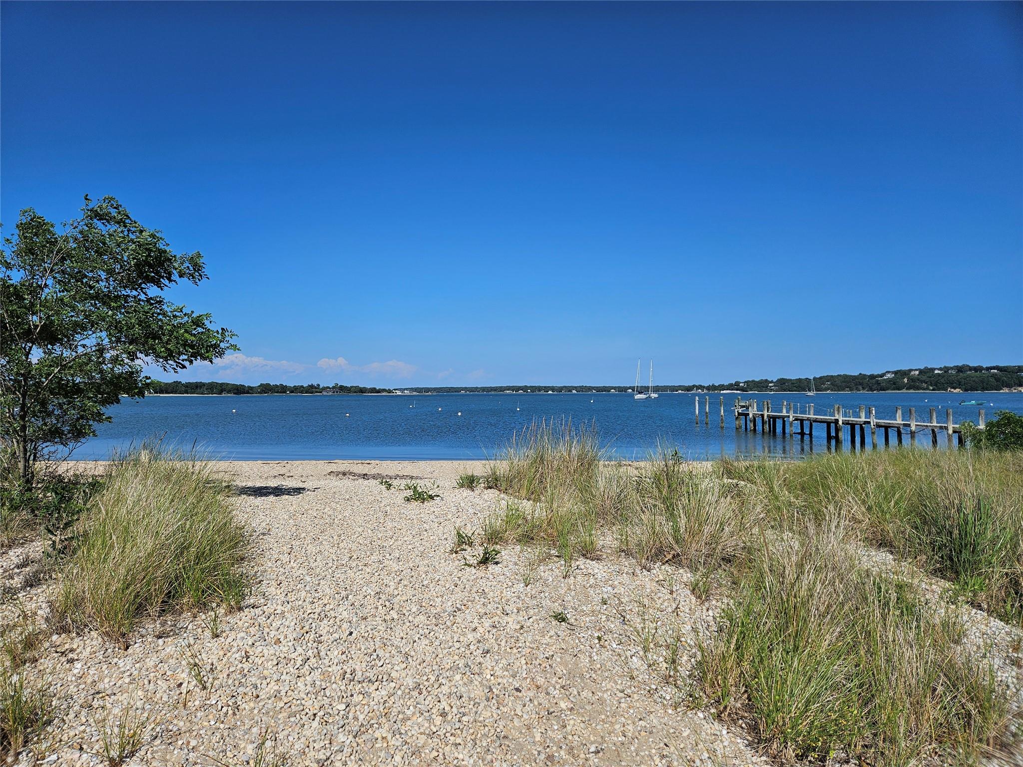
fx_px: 680
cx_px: 512
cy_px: 384
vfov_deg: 58.9
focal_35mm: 23
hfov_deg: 73.9
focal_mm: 5.4
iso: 25
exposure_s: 1/4268
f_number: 1.8
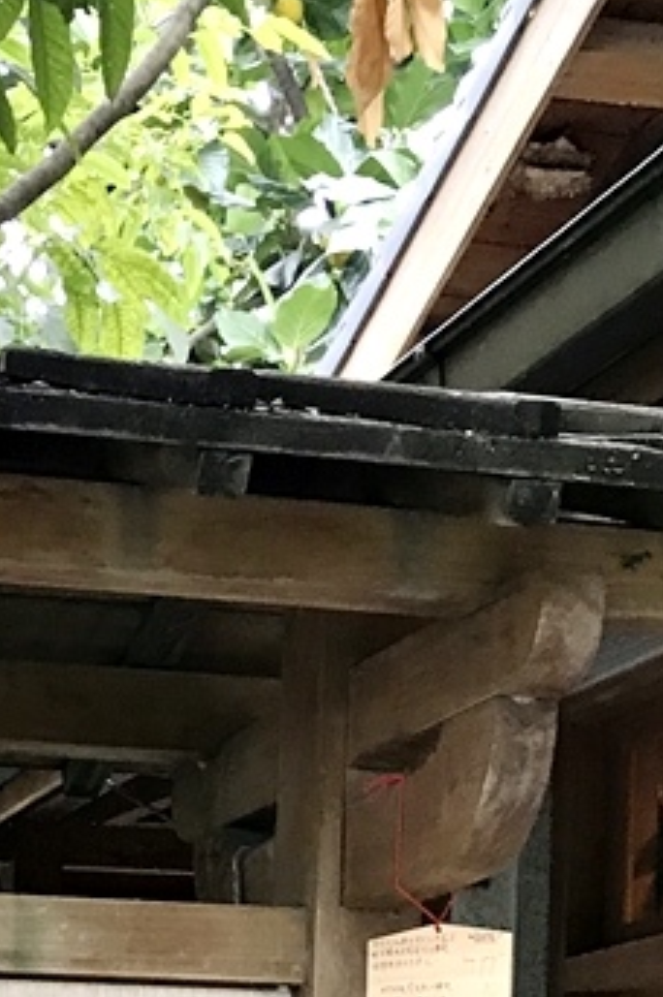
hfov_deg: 15.1
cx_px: -262
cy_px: 1206
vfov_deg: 22.1
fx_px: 2353
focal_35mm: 85
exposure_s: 1/30
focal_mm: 3.99
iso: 32
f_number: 1.8
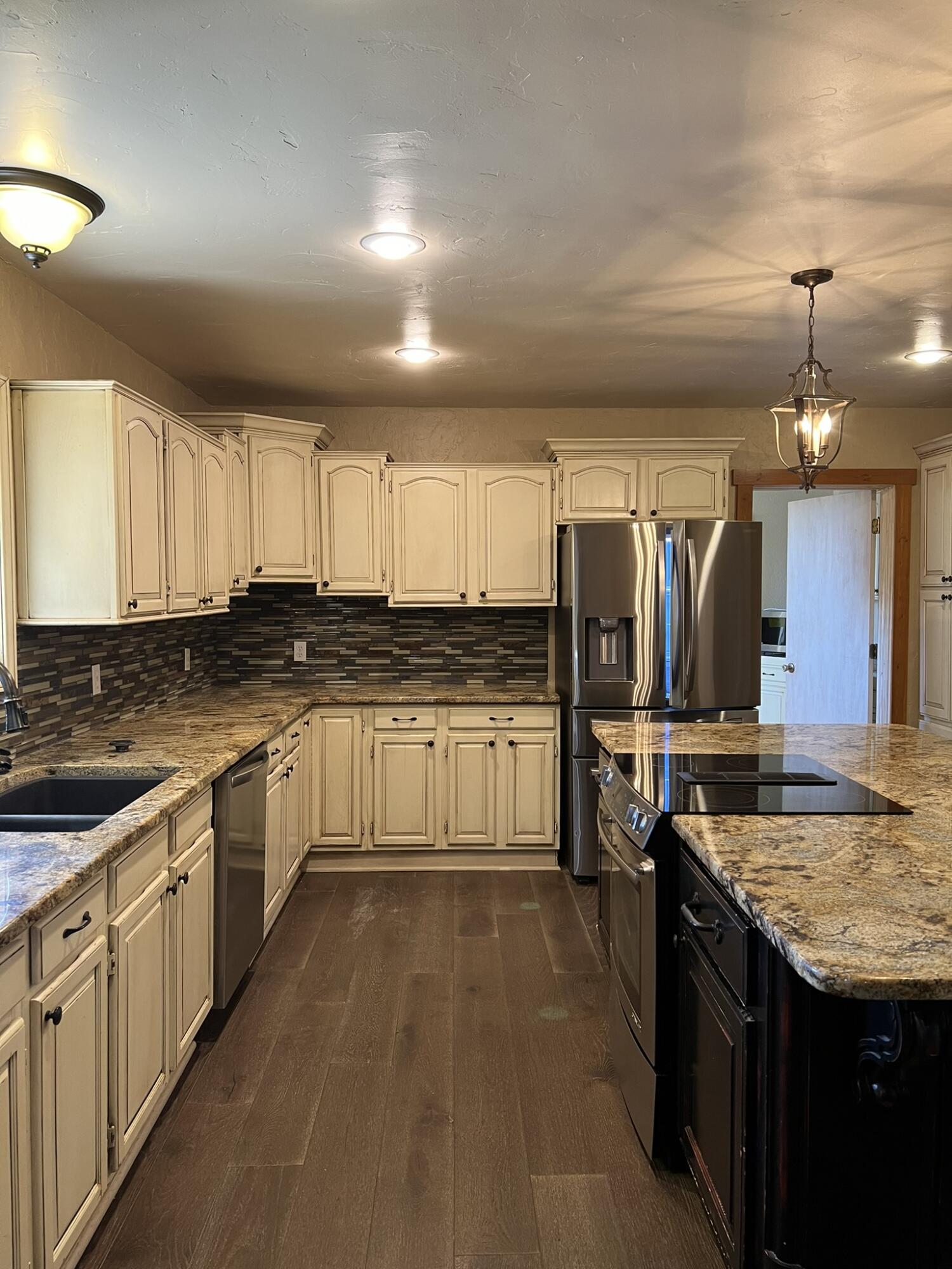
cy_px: 634
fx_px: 953
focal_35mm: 26
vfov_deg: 67.3
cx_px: 476
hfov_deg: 53.1
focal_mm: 5.7
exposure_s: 1/60
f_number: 1.5
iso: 100
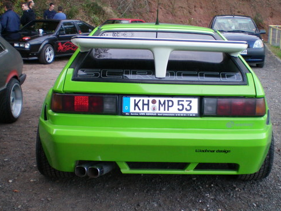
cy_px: 92
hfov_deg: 38.1
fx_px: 406
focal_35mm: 50
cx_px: 160
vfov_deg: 29.1
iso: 80
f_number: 3.1
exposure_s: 1/60
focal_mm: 6.3
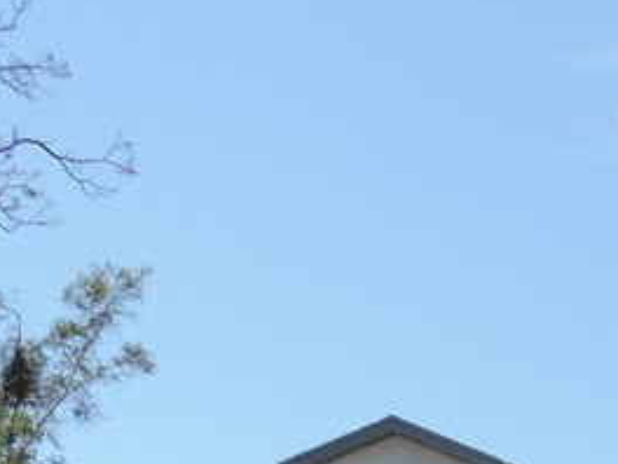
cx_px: 684
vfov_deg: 14.9
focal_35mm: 93
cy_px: 661
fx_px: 1660
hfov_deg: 20.1
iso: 80
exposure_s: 1/1000
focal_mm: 4.3
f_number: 3
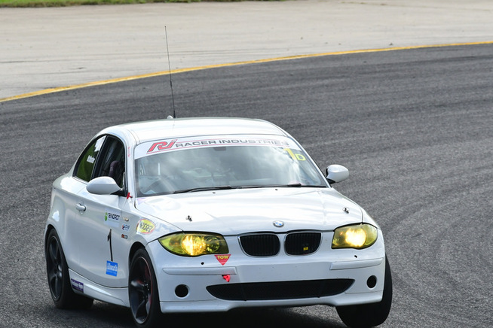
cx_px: 253
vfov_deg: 2.2
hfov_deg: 3.3
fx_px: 8545
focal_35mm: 624
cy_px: 169
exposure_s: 1/640
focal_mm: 340
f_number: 10
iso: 800
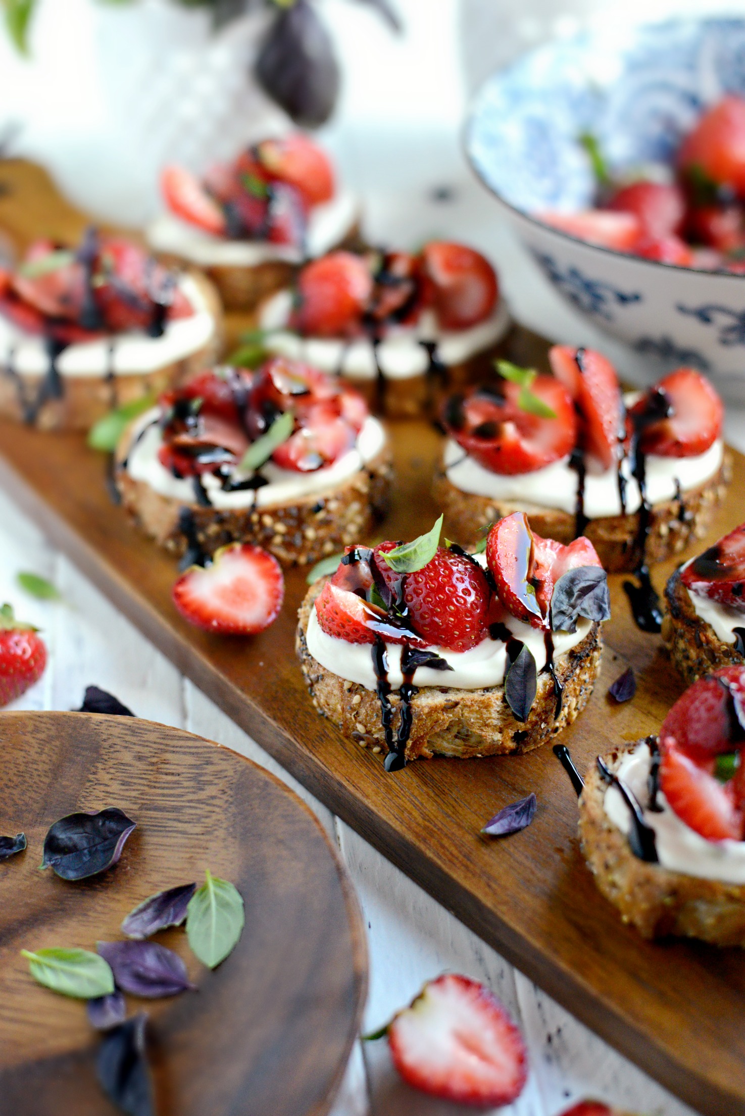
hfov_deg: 27.0
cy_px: 558
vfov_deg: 39.6
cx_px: 372
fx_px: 1551
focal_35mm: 50
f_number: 3.2
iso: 3200
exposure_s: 1/800
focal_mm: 50
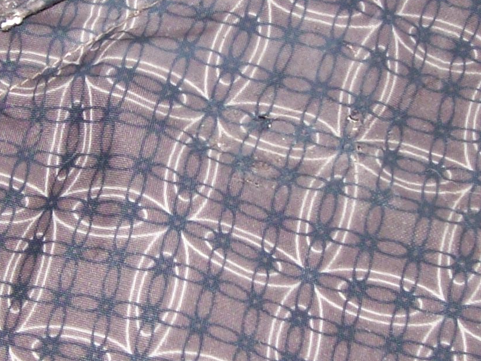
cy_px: 166
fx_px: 1723
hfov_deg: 15.9
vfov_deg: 11.9
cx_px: 192
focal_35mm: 124
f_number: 2.7
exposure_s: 1/64
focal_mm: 6
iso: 80
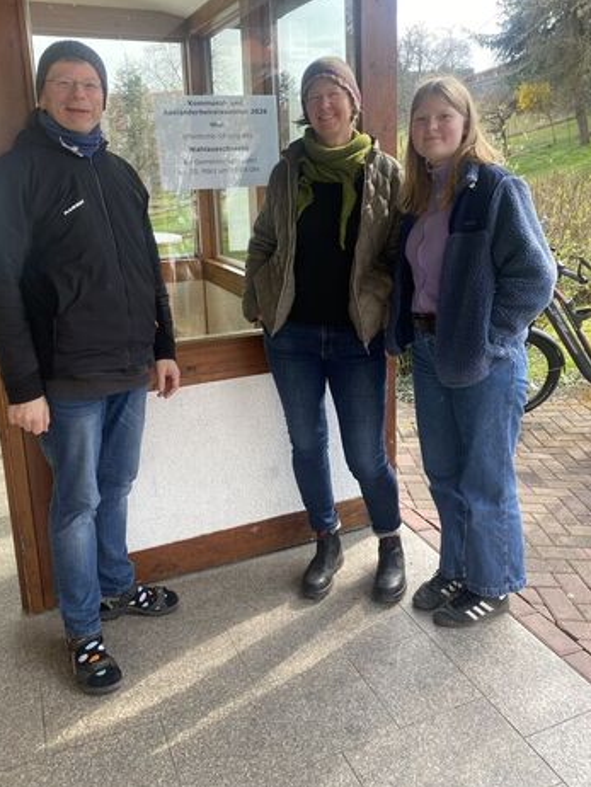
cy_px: 338
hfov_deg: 46.8
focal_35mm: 30
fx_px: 682
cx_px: 305
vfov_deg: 59.7
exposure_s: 1/225
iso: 32
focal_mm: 4.25
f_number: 1.8
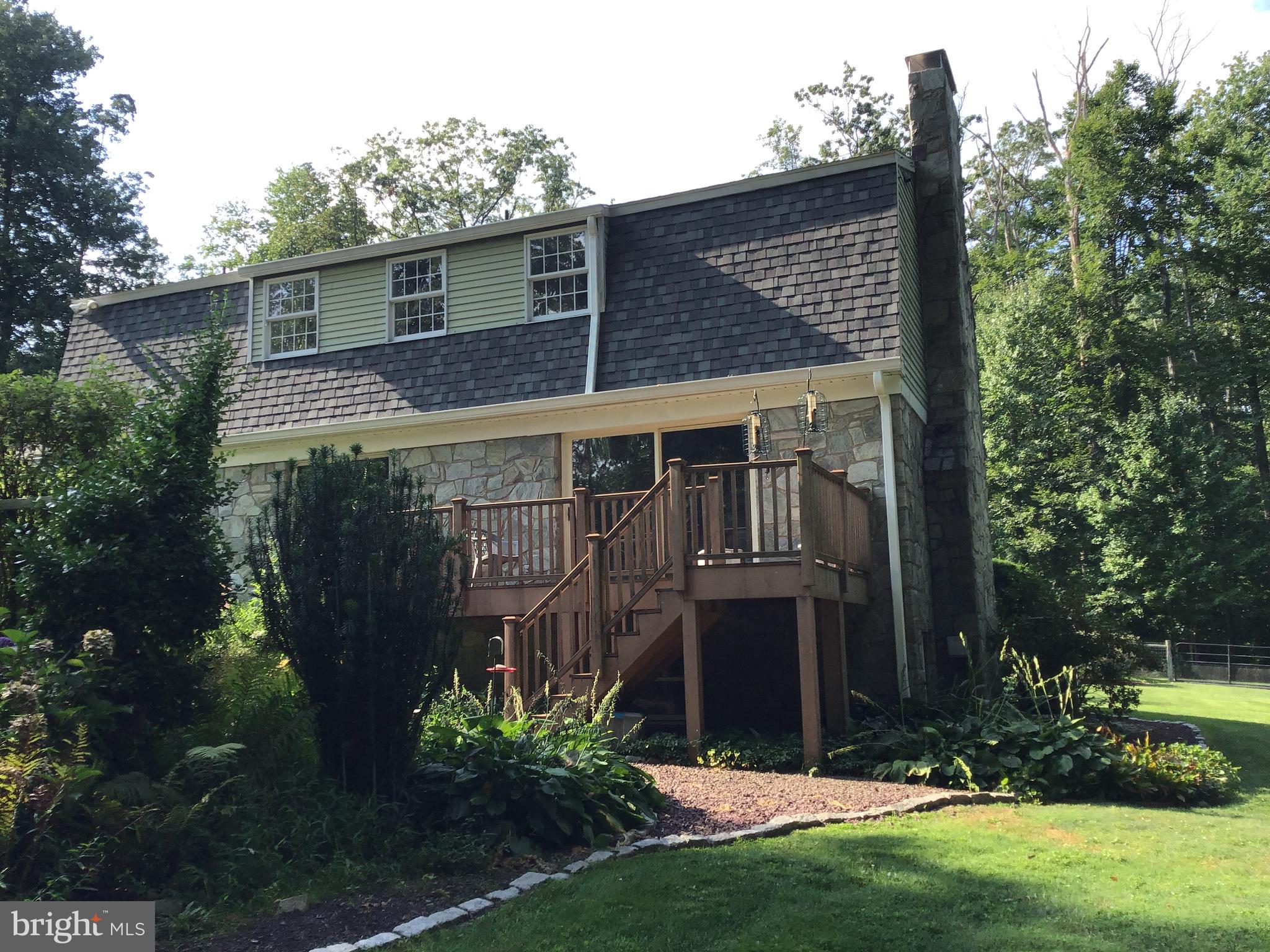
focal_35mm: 31
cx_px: 635
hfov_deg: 58.4
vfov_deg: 45.4
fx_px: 1137
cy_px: 476
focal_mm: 3.3
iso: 25
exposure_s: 1/386
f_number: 2.4
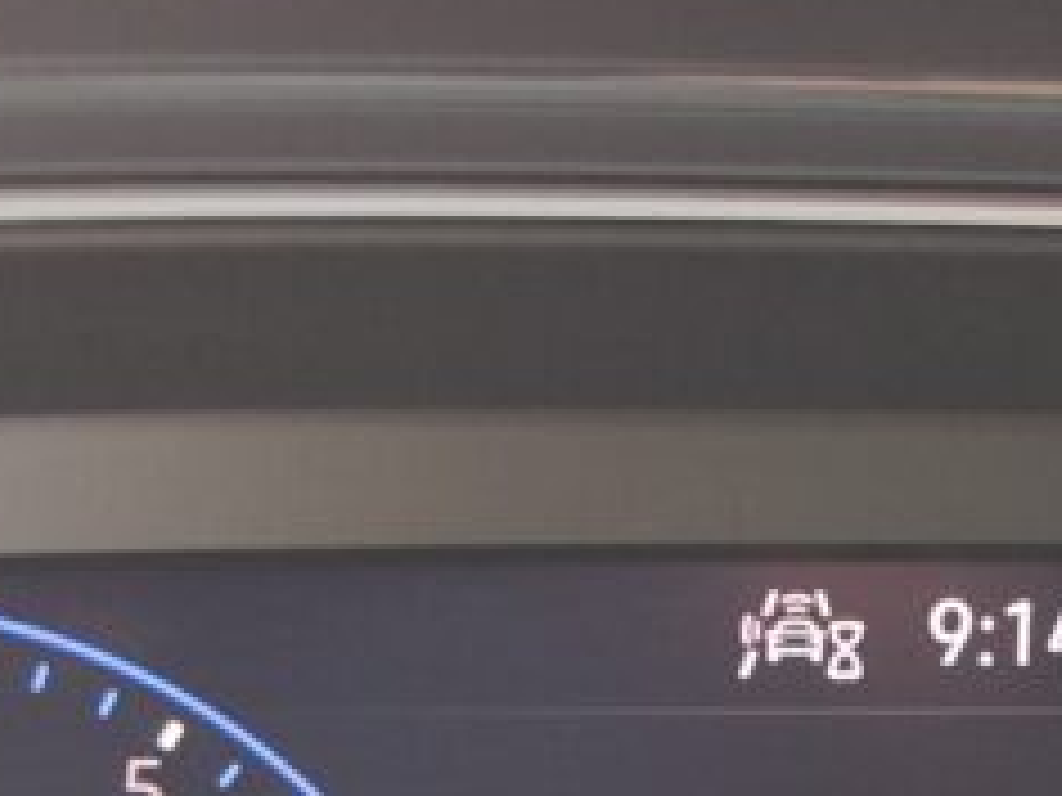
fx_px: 3589
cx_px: 832
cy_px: 1169
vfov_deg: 12.1
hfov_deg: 16.7
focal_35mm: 117
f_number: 1.69
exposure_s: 1/25
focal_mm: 7.01
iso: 2319
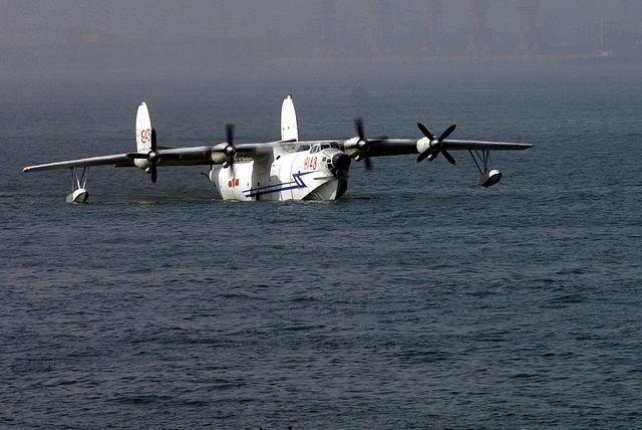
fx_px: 5622
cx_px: 321
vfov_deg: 4.4
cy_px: 215
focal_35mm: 315
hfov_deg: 6.5
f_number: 11
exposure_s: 1/300
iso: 100
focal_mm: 210
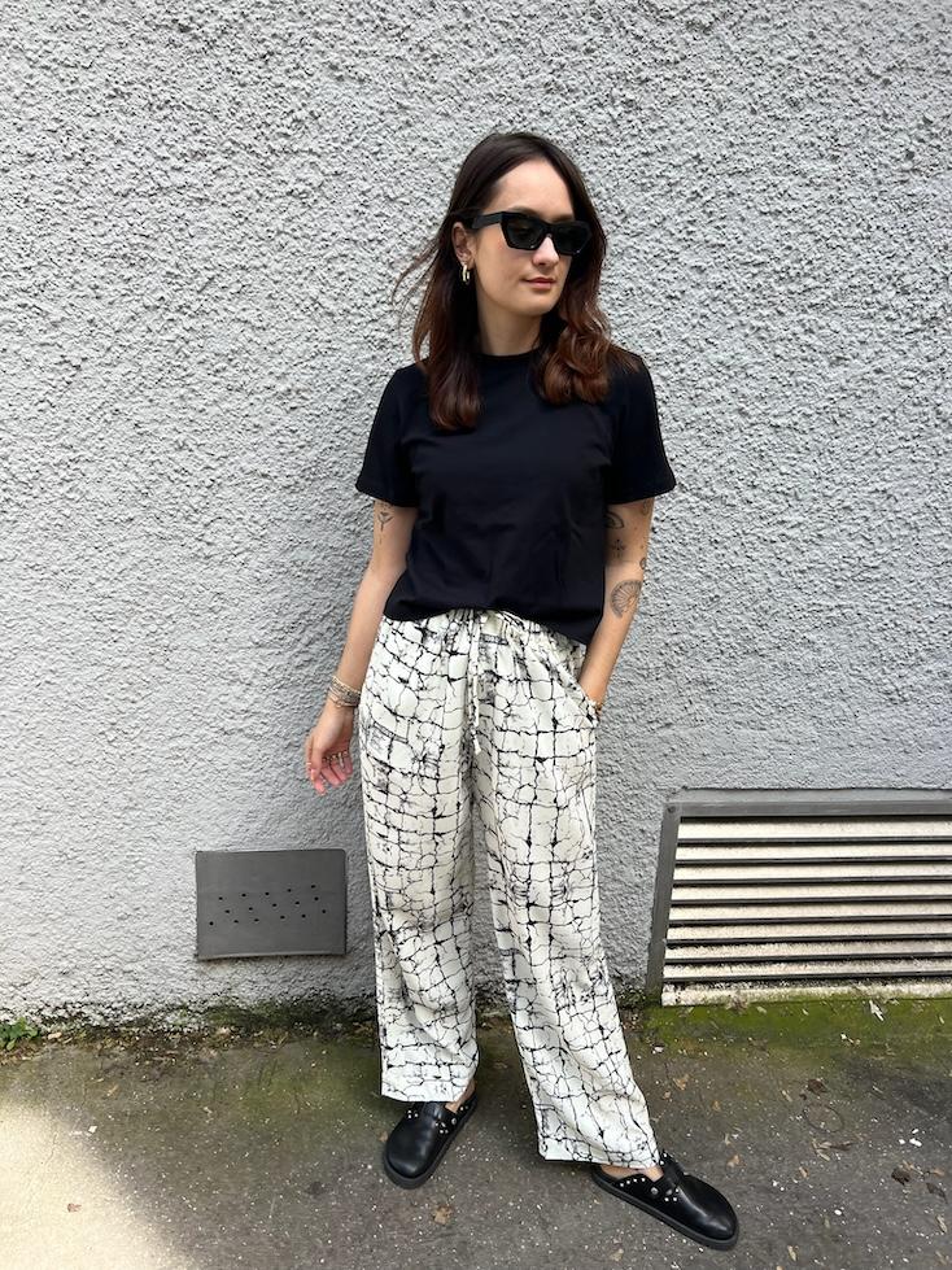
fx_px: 954
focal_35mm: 26
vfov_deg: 67.3
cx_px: 476
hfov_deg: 53.1
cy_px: 635
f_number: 1.5
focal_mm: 5.7
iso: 50
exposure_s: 1/422
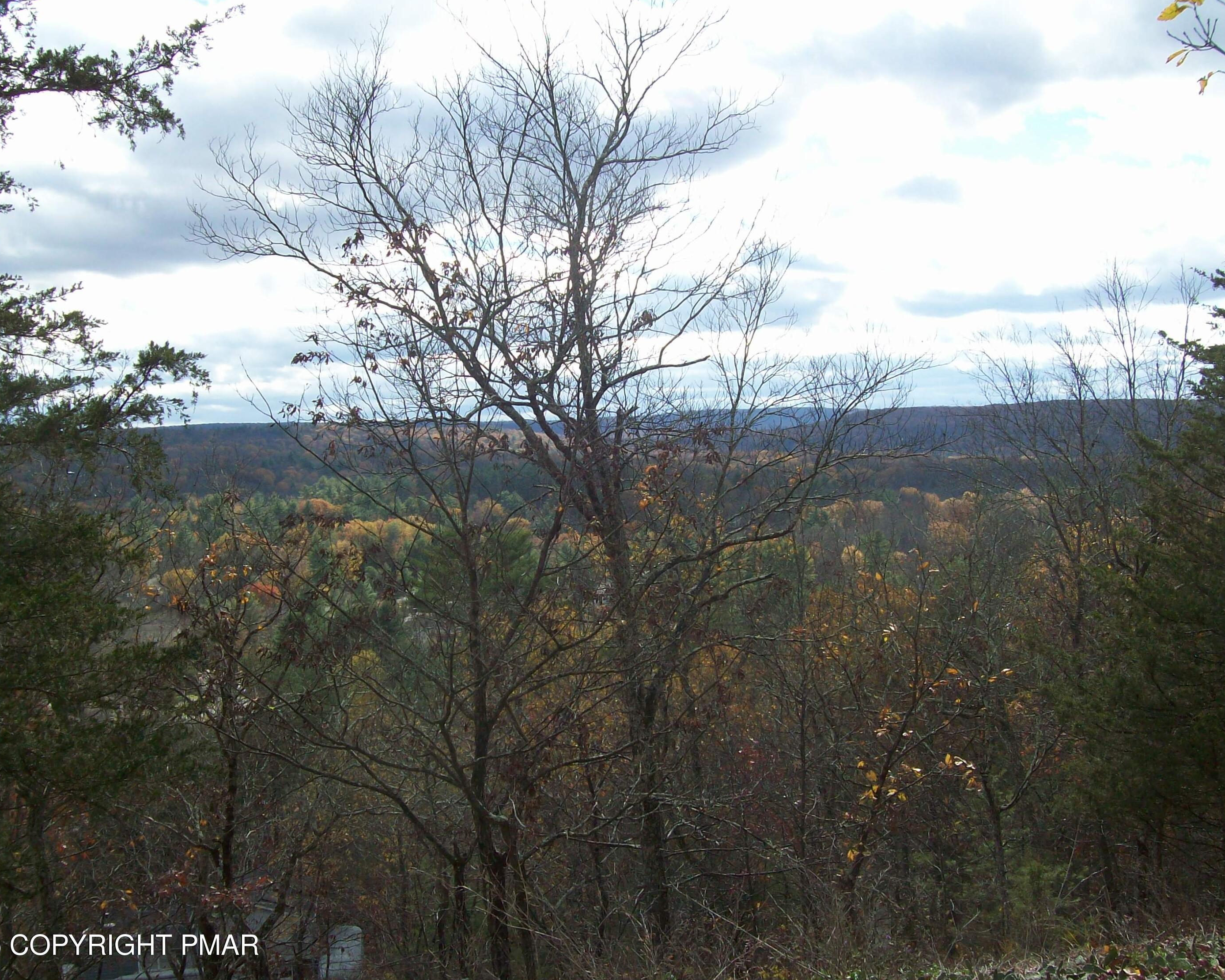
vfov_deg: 39.2
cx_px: 579
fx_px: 1378
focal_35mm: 38
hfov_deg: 47.9
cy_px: 494
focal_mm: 6
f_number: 4.8
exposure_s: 1/338
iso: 80
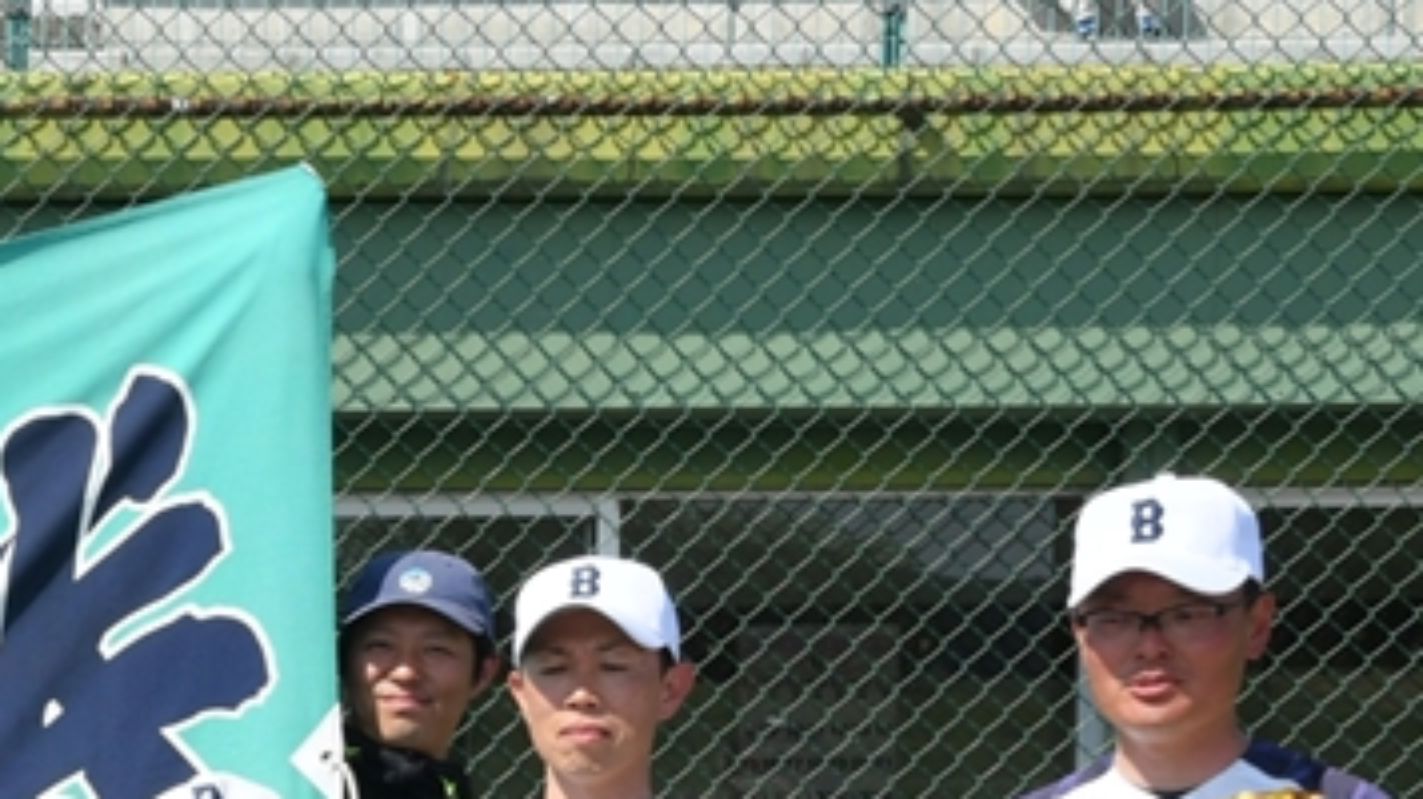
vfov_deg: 7.5
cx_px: -552
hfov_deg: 13.0
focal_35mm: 158
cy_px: 1358
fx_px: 5960
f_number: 8
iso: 100
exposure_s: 1/250
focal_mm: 28
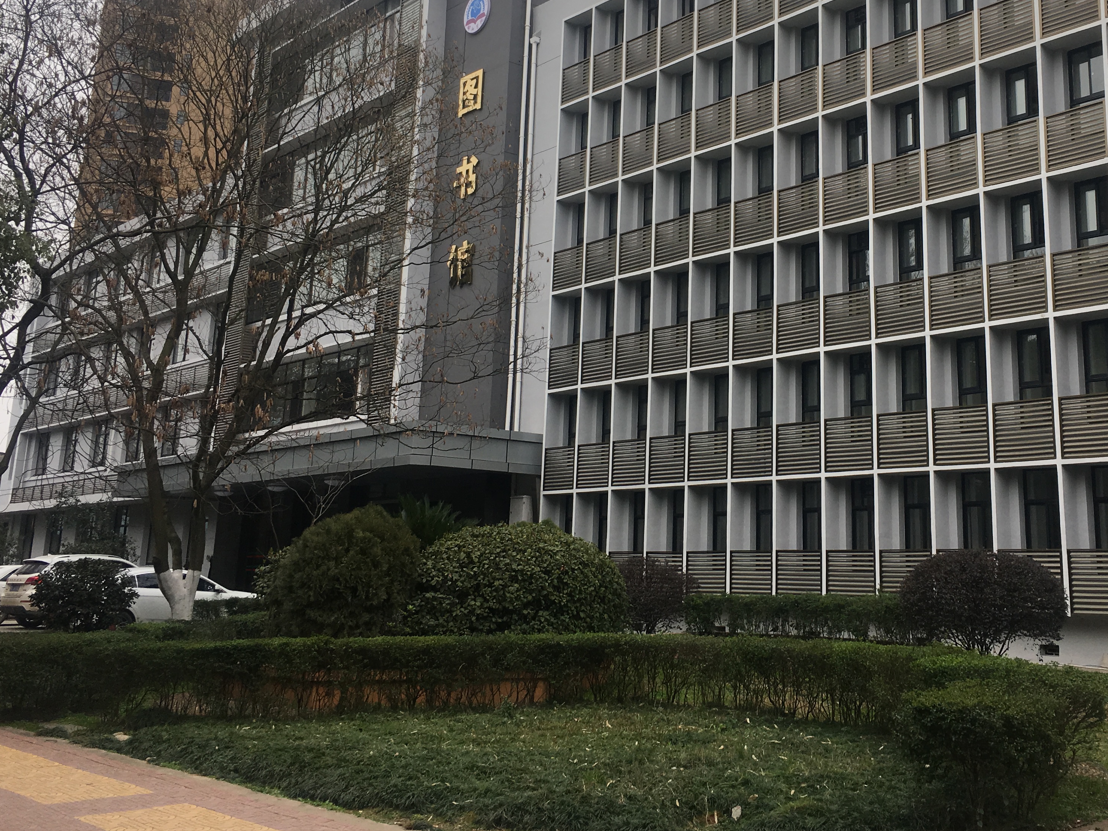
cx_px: 701
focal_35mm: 40
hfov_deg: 46.3
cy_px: 265
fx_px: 1280
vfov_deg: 35.5
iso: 25
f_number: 2.2
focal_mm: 4.15
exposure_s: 1/262
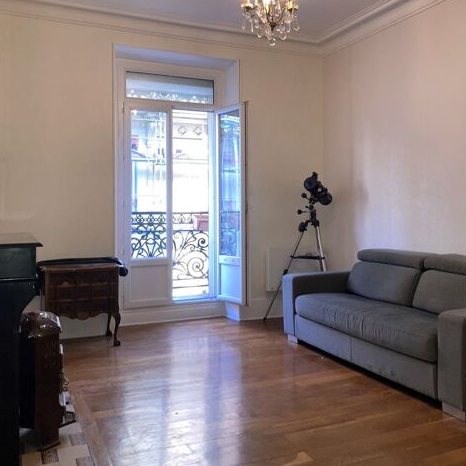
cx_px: 236
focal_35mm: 34
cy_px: 203
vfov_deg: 48.3
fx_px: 518
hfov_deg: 48.4
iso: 64
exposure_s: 1/50
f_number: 1.8
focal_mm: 3.99
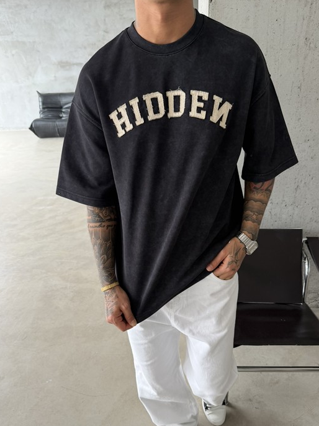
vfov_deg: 63.1
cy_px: 247
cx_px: 168
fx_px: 344
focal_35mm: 28
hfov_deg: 49.7
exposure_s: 1/121
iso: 125
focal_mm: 6.76
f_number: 1.78
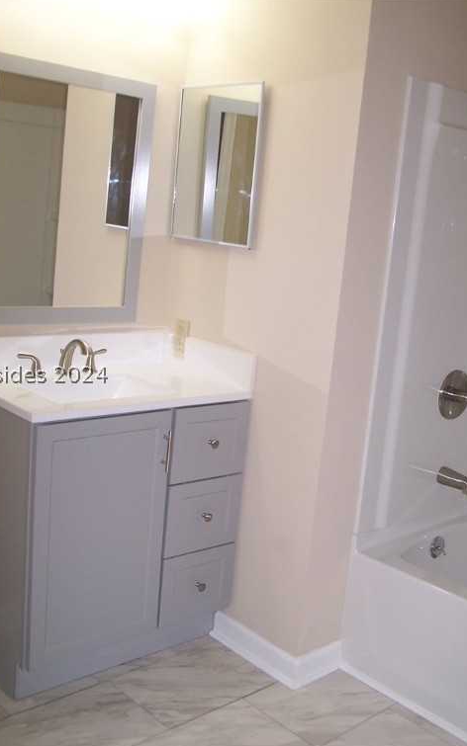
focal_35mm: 41
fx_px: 835
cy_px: 373
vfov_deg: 48.2
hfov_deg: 31.3
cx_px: 242
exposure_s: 1/60
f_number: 2.8
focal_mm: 6.3
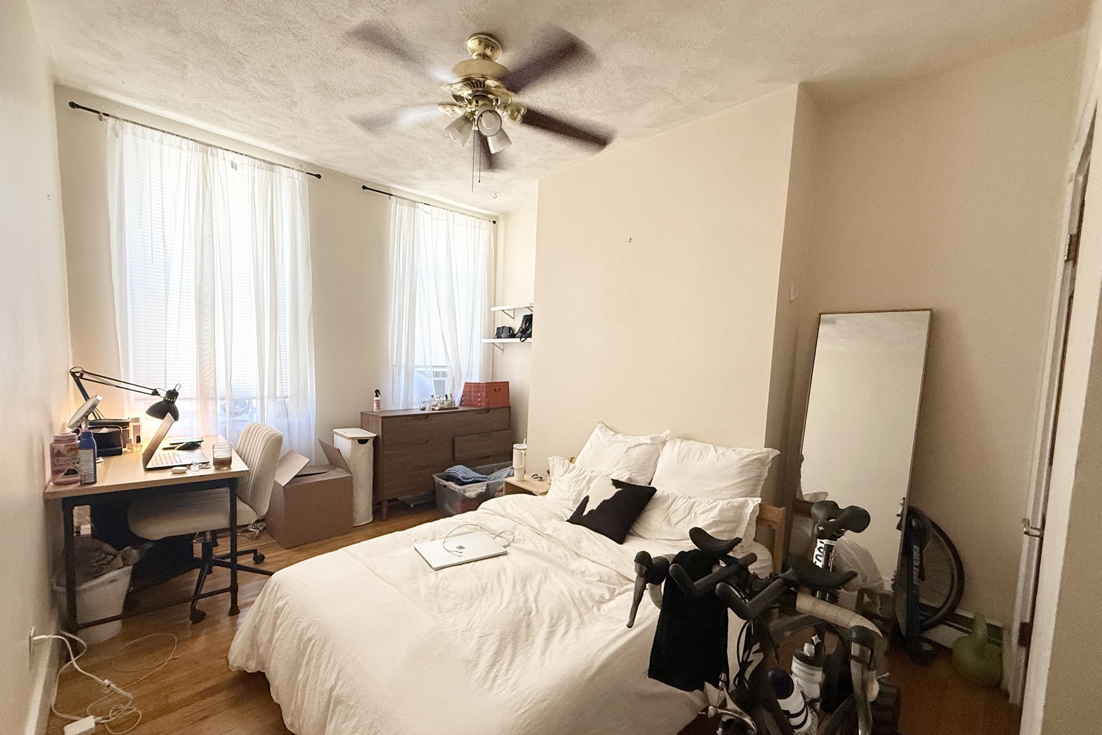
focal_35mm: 15
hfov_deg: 100.4
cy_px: 395
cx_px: 537
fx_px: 459
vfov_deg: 77.2
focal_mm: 2.22
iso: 320
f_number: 2.2
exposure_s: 1/60
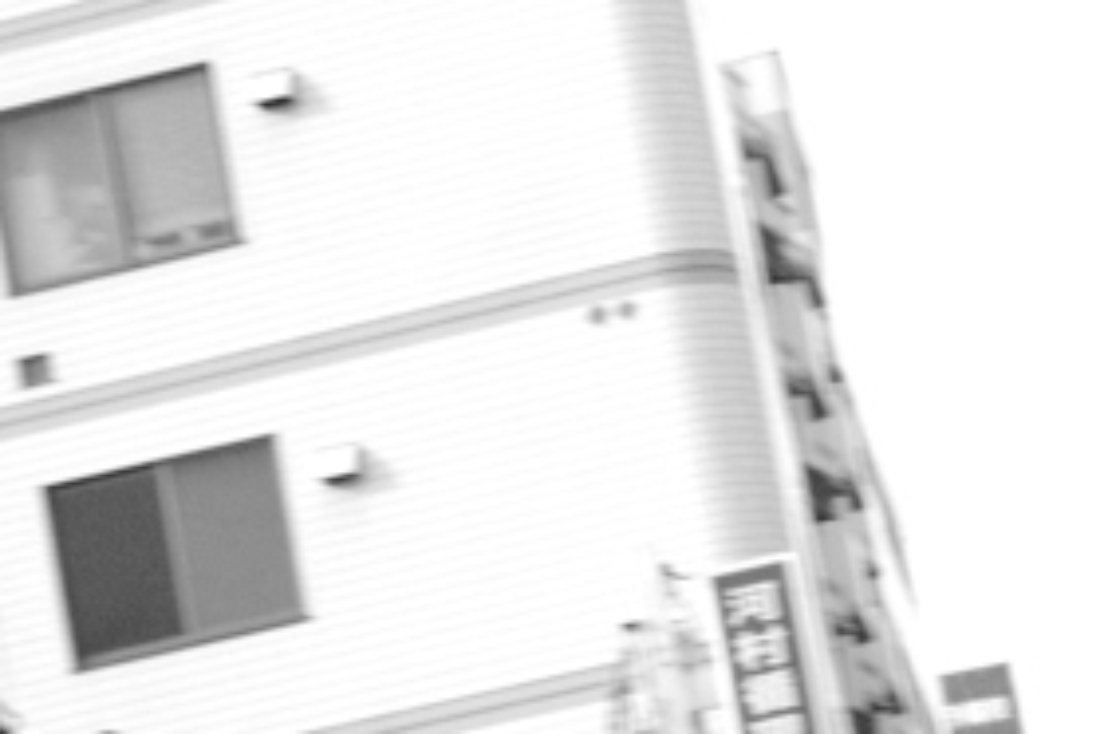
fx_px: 4595
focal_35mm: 150
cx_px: 1739
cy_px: 896
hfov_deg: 12.9
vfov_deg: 9.0
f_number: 9
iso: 800
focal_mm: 24.2
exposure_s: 1/400
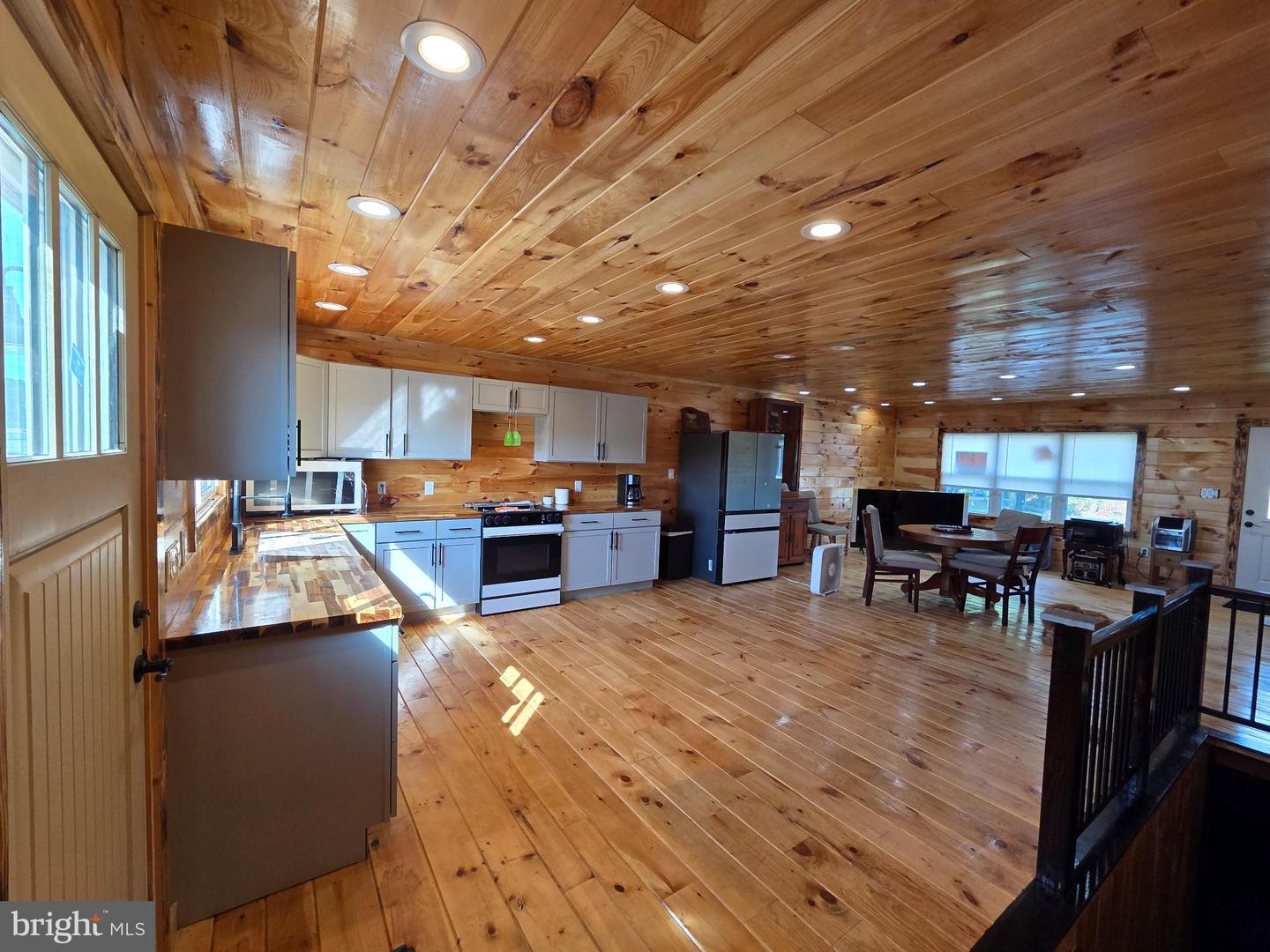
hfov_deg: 106.2
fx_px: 477
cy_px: 476
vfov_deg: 89.9
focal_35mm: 13
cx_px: 635
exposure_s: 1/120
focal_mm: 2.2
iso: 100
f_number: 2.2
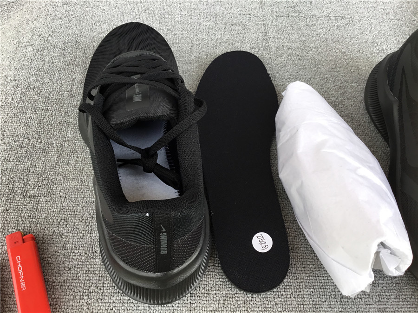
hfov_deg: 58.4
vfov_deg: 45.4
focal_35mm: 31
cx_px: 209
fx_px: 374
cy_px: 156
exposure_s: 1/100
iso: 25
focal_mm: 3.3
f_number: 2.4
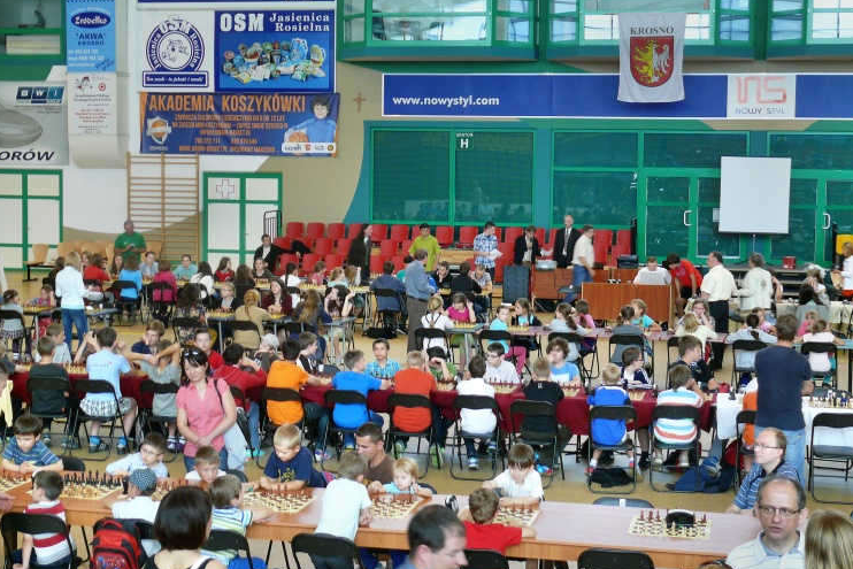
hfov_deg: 31.0
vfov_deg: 20.9
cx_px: 425
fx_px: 1540
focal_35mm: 65
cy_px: 252
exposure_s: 1/30
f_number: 3.2
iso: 125
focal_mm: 13
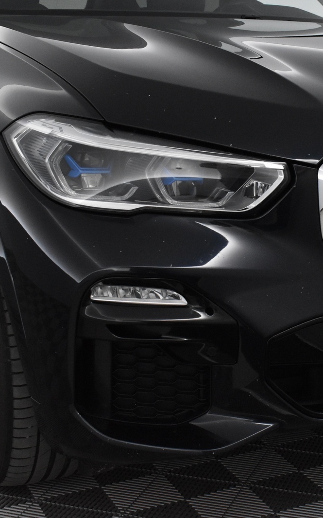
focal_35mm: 63
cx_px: 290
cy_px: 257
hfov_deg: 20.3
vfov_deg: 32.6
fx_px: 885
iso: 3200
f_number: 6.3
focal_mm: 27
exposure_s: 1/160
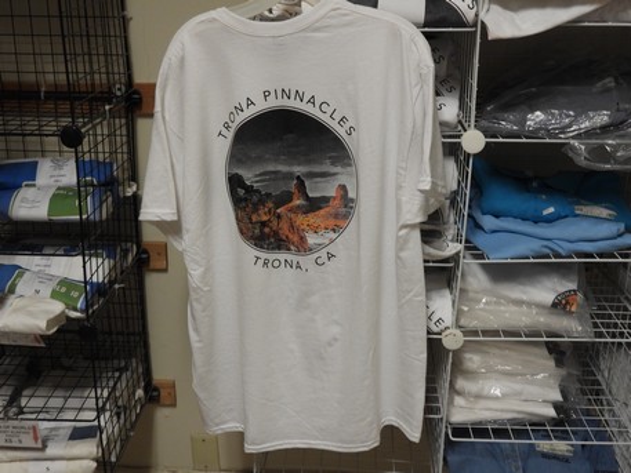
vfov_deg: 33.6
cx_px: 316
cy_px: 236
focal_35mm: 43
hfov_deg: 43.8
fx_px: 784
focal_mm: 7.7
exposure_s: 1/30
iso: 400
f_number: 3.2
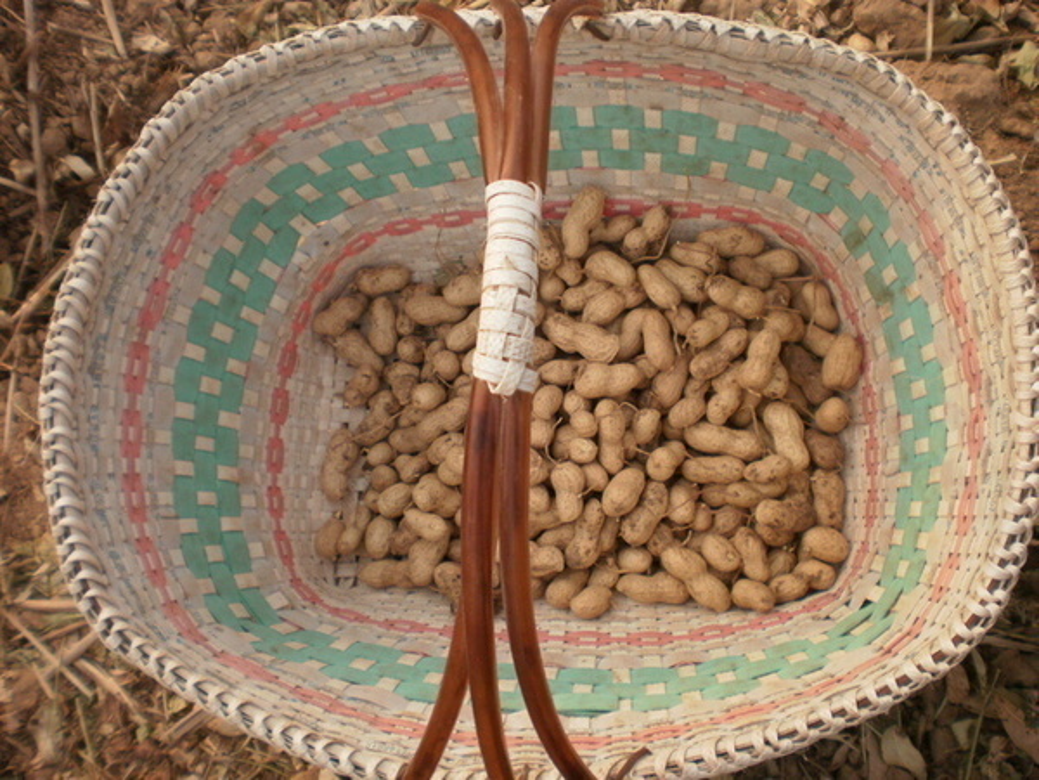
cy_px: 390
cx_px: 520
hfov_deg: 51.4
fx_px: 1081
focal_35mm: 36
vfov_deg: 39.7
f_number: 3.1
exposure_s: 1/320
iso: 100
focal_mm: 6.3
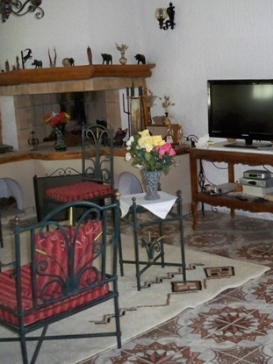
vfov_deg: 35.6
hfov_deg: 26.9
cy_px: 182
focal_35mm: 54
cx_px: 181
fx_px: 568
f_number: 3.1
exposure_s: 1/60
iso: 400
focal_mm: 6.3
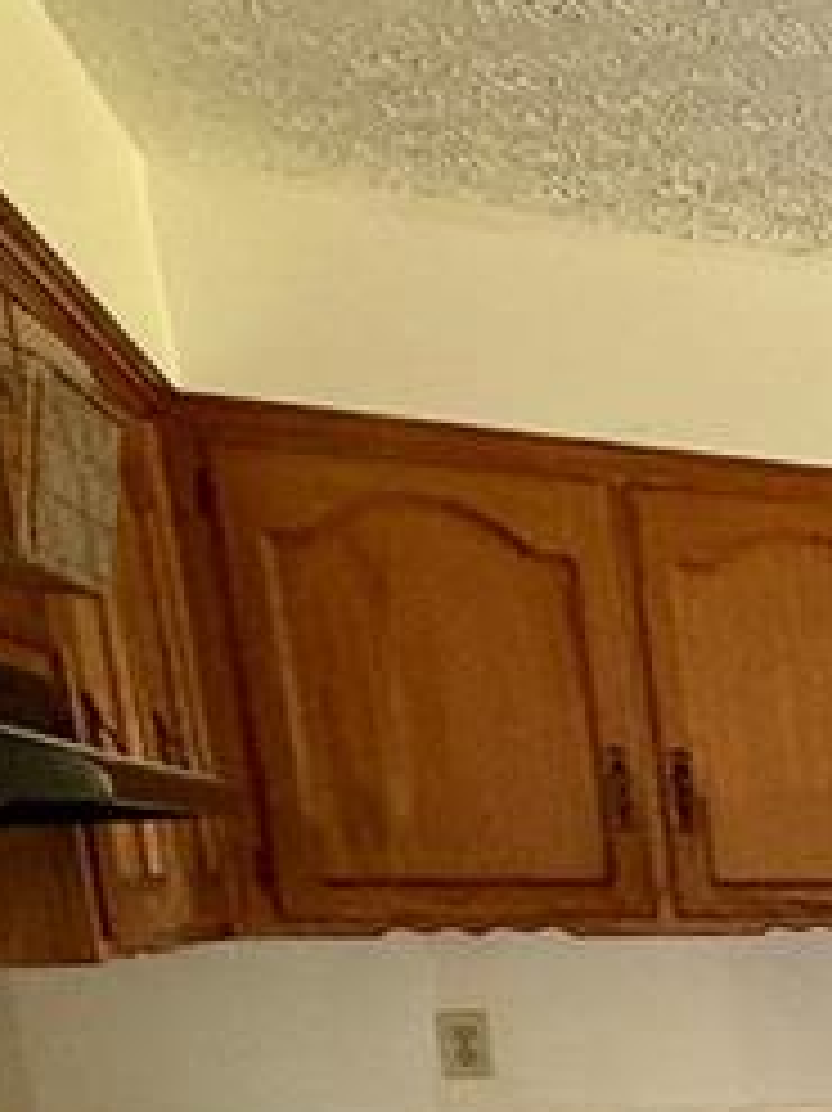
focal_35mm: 58
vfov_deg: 29.7
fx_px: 1860
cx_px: 1844
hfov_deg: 16.2
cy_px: 1247
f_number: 2.2
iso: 500
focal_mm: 2.22
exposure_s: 1/60
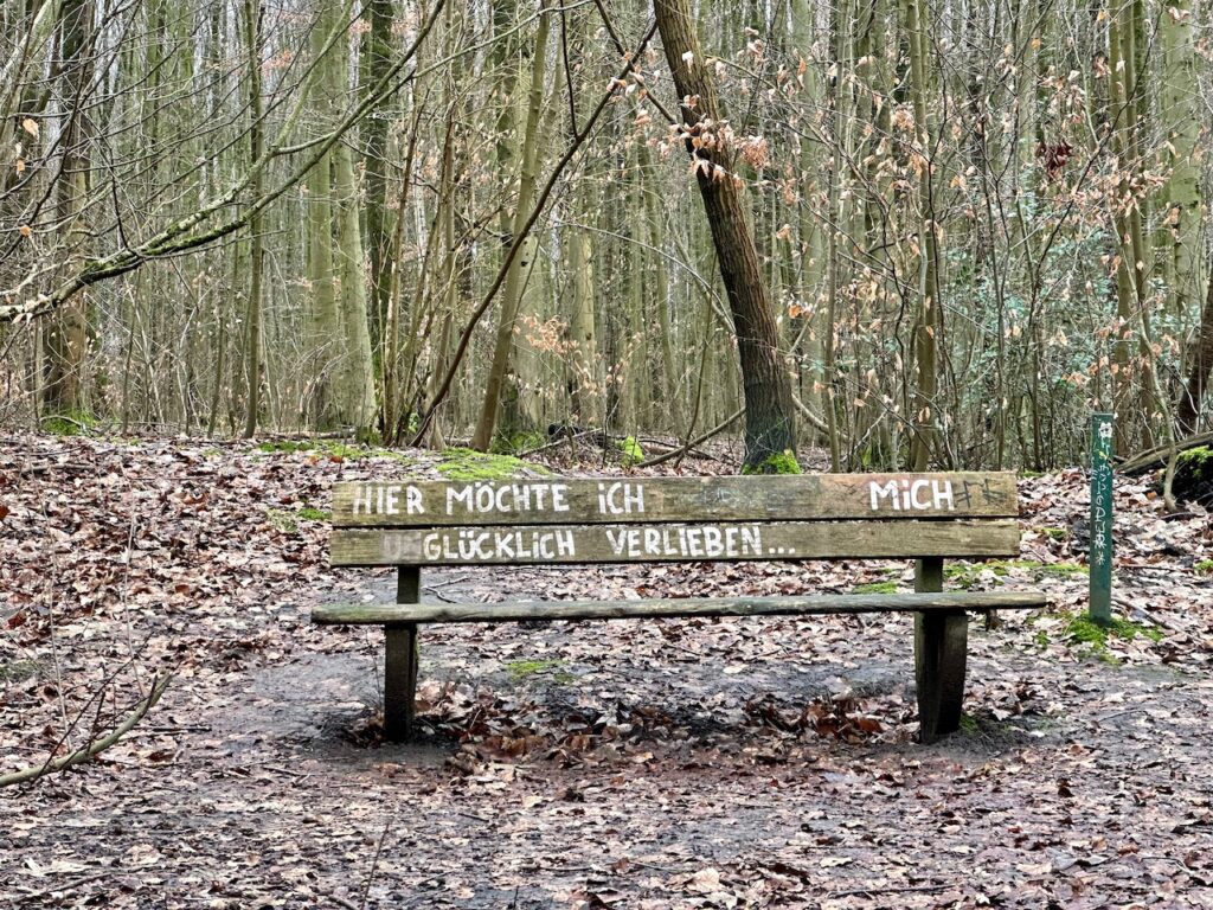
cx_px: 606
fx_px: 2698
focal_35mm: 77
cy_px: 455
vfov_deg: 19.1
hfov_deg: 25.3
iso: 160
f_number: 2.8
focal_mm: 9
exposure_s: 1/99
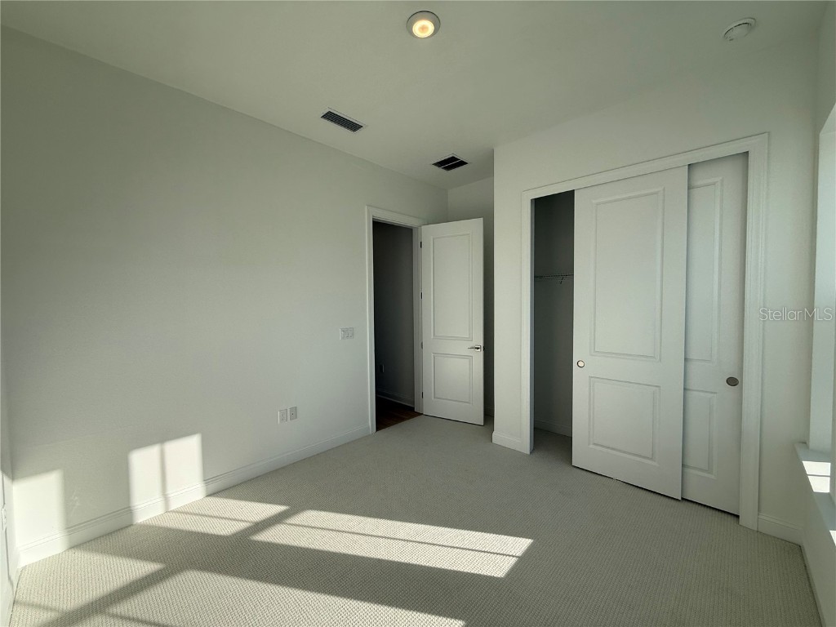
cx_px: 418
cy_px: 314
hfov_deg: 102.1
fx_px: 338
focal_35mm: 14
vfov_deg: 85.7
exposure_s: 1/658
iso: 50
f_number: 2.2
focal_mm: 2.22
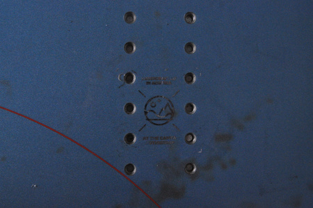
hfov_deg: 31.9
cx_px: 156
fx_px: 547
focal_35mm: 63
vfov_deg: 21.5
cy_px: 104
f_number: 11
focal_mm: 42
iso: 3200
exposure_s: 1/125
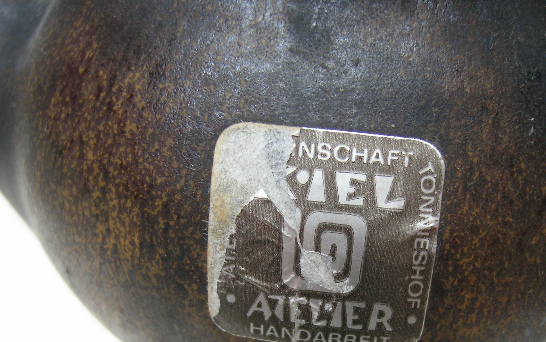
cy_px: 241
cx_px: 336
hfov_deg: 41.6
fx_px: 714
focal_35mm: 48
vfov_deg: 26.6
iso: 100
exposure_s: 1/60
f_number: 2.8
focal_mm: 60
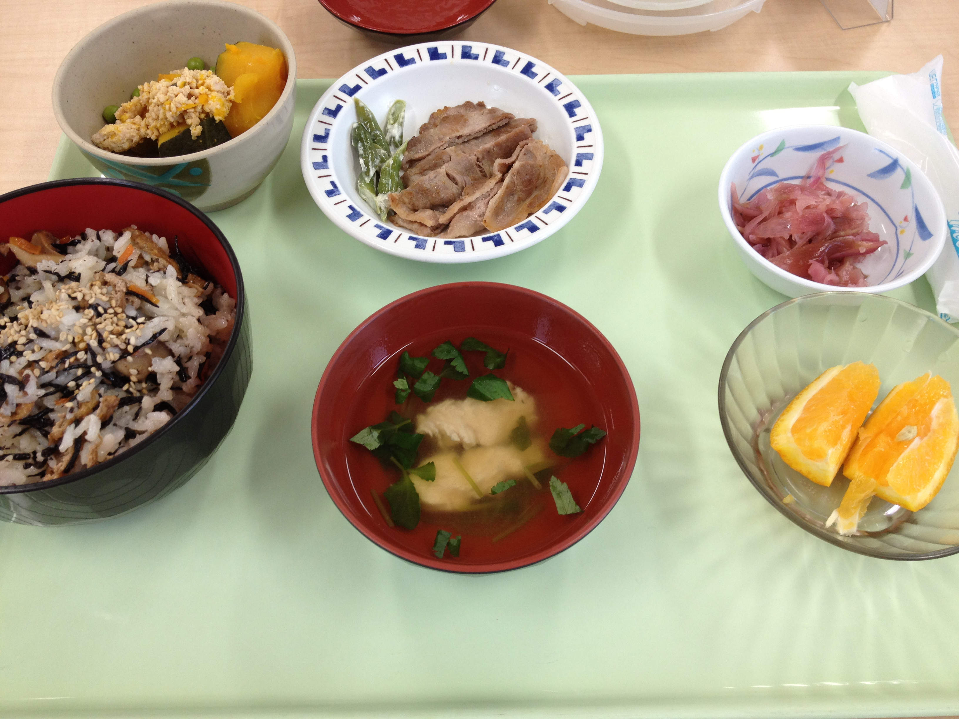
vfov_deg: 40.7
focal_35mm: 35
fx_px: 970
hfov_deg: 52.6
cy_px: 360
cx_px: 480
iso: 80
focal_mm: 4.28
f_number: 2.4
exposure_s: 1/40
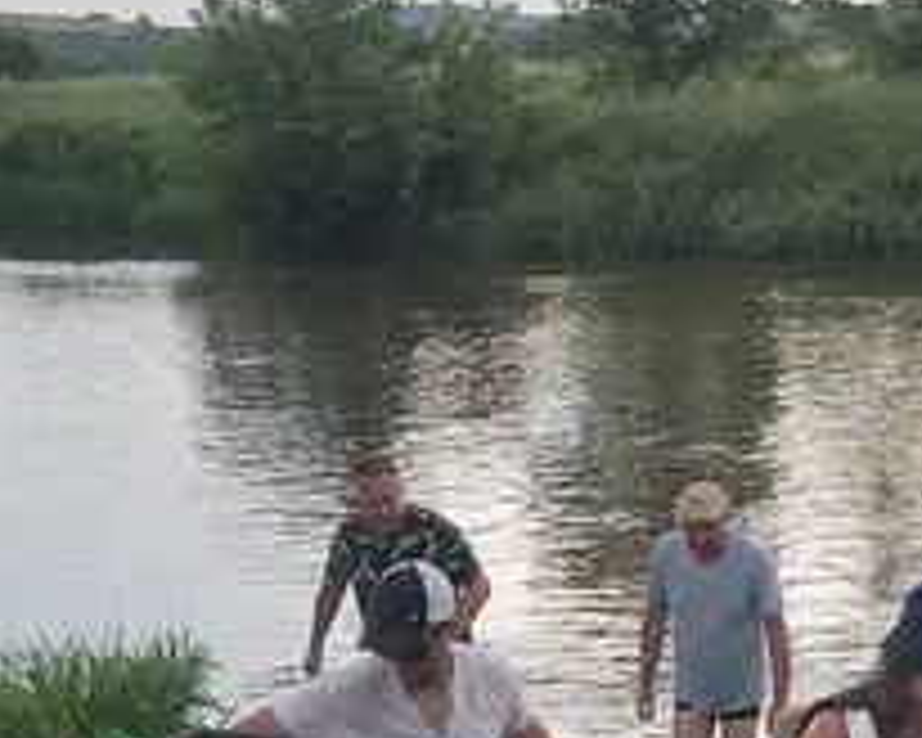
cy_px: 783
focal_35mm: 99
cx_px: 706
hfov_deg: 19.2
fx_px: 2701
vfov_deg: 15.2
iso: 64
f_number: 1.7
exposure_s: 1/609
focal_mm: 3.92
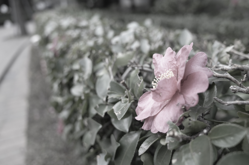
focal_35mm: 28
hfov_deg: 65.6
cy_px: 82
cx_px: 124
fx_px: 193
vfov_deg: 46.2
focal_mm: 18.3
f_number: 2.8
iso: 400
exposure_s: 1/40
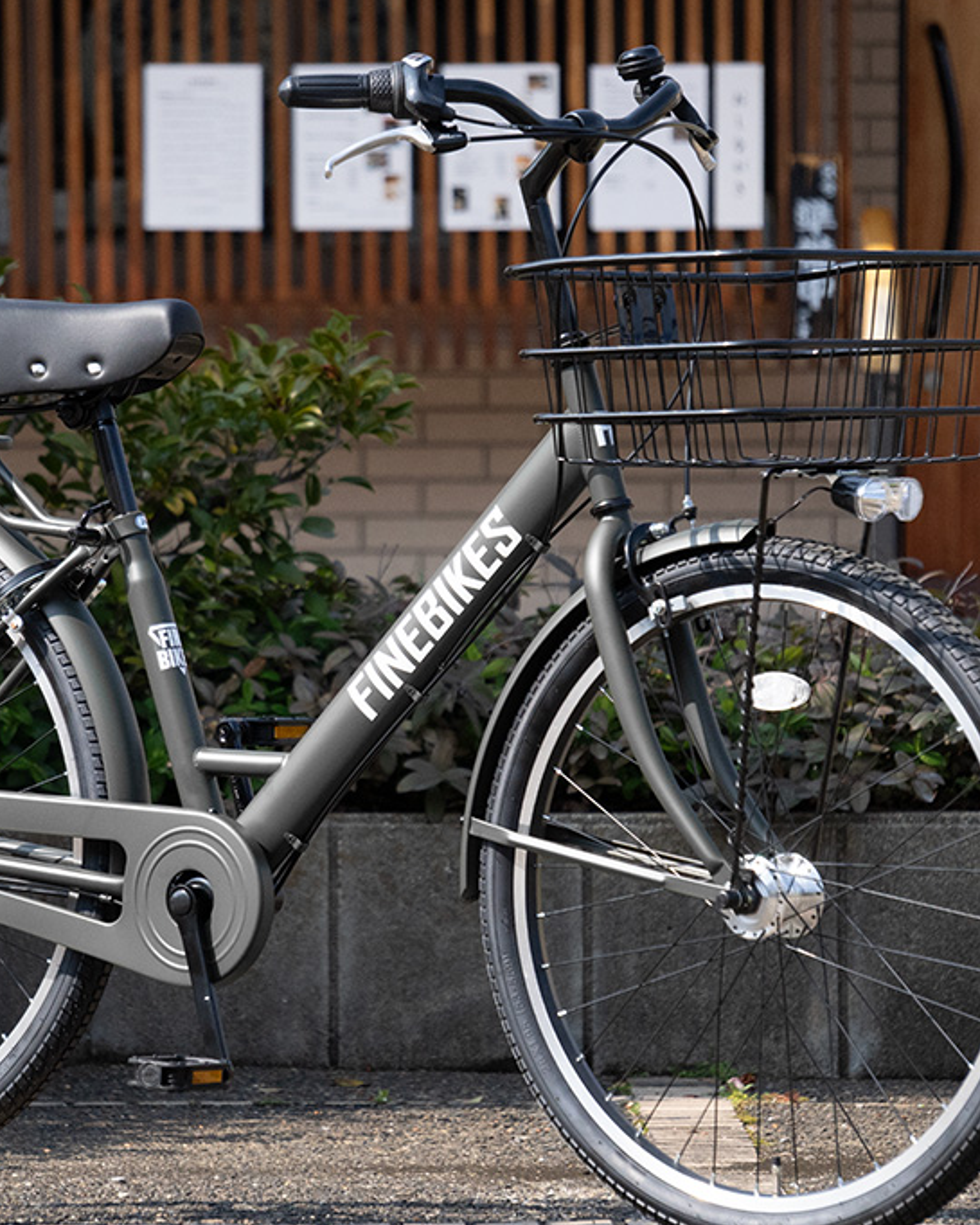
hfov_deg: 4.2
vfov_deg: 5.3
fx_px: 13224
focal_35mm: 365
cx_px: 363
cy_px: 640
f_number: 5.6
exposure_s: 1/2000
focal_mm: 147
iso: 1000
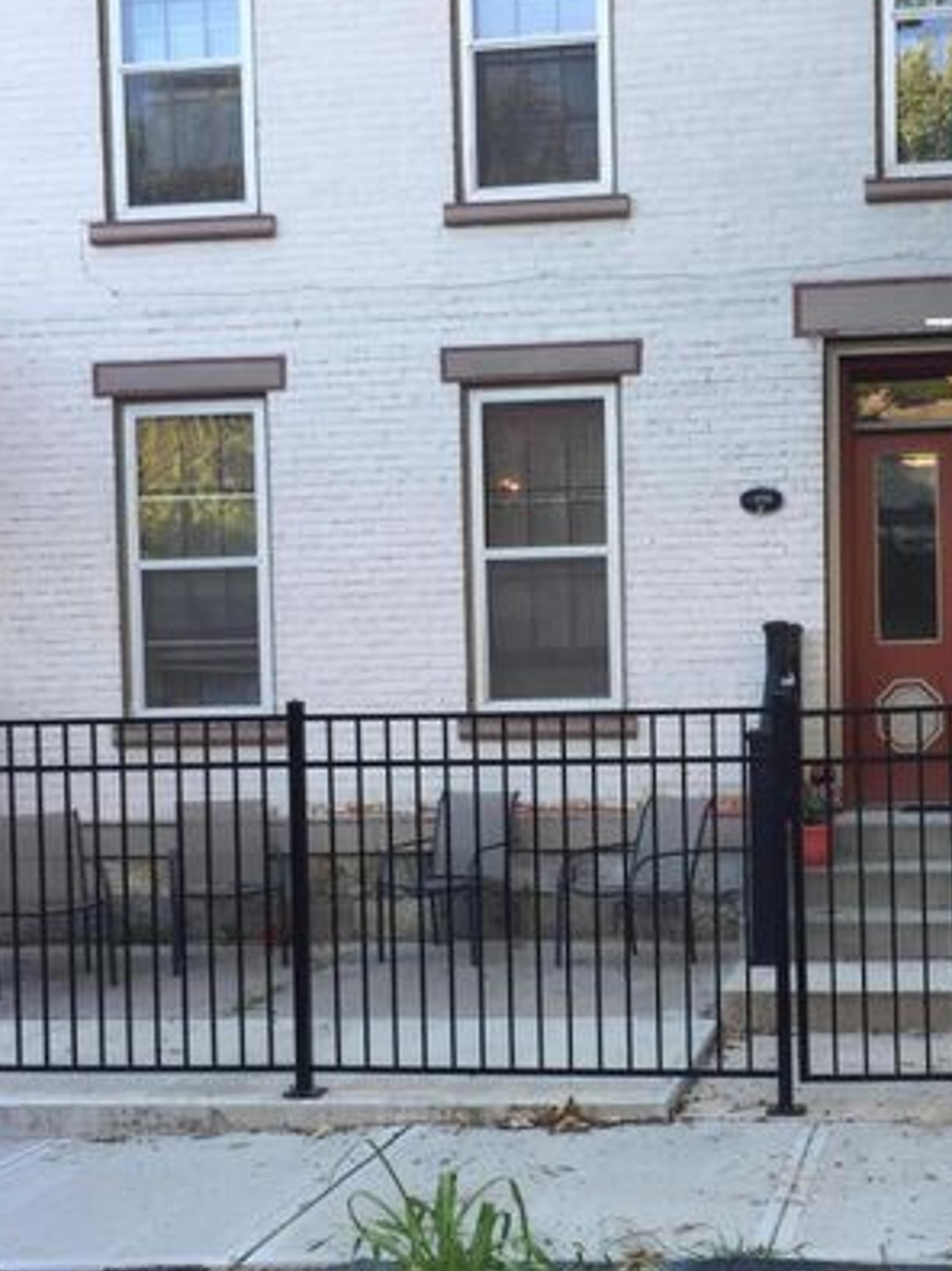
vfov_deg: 38.7
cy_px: 767
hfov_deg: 29.2
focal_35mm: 49
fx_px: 1798
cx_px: 720
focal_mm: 4.15
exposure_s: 1/120
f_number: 2.2
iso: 50
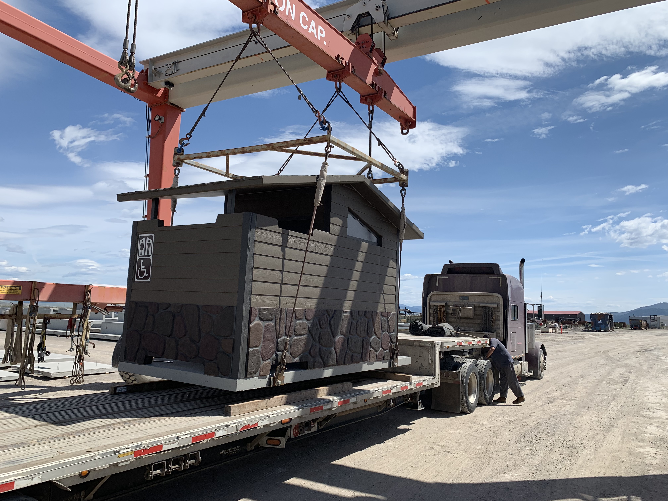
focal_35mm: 26
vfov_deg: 53.1
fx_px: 502
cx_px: 334
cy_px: 250
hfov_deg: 67.3
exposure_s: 1/3185
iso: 25
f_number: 1.8
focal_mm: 4.25
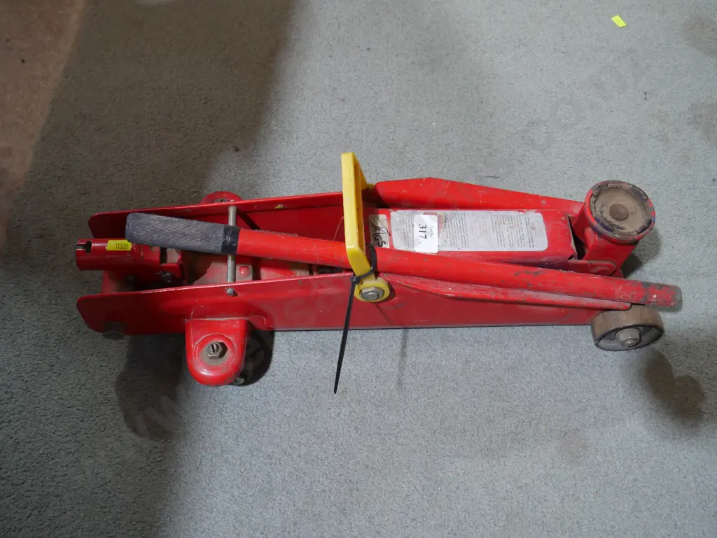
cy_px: 269
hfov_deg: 51.3
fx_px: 746
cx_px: 358
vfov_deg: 39.7
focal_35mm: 36
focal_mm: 18
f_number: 4
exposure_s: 1/60
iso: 800
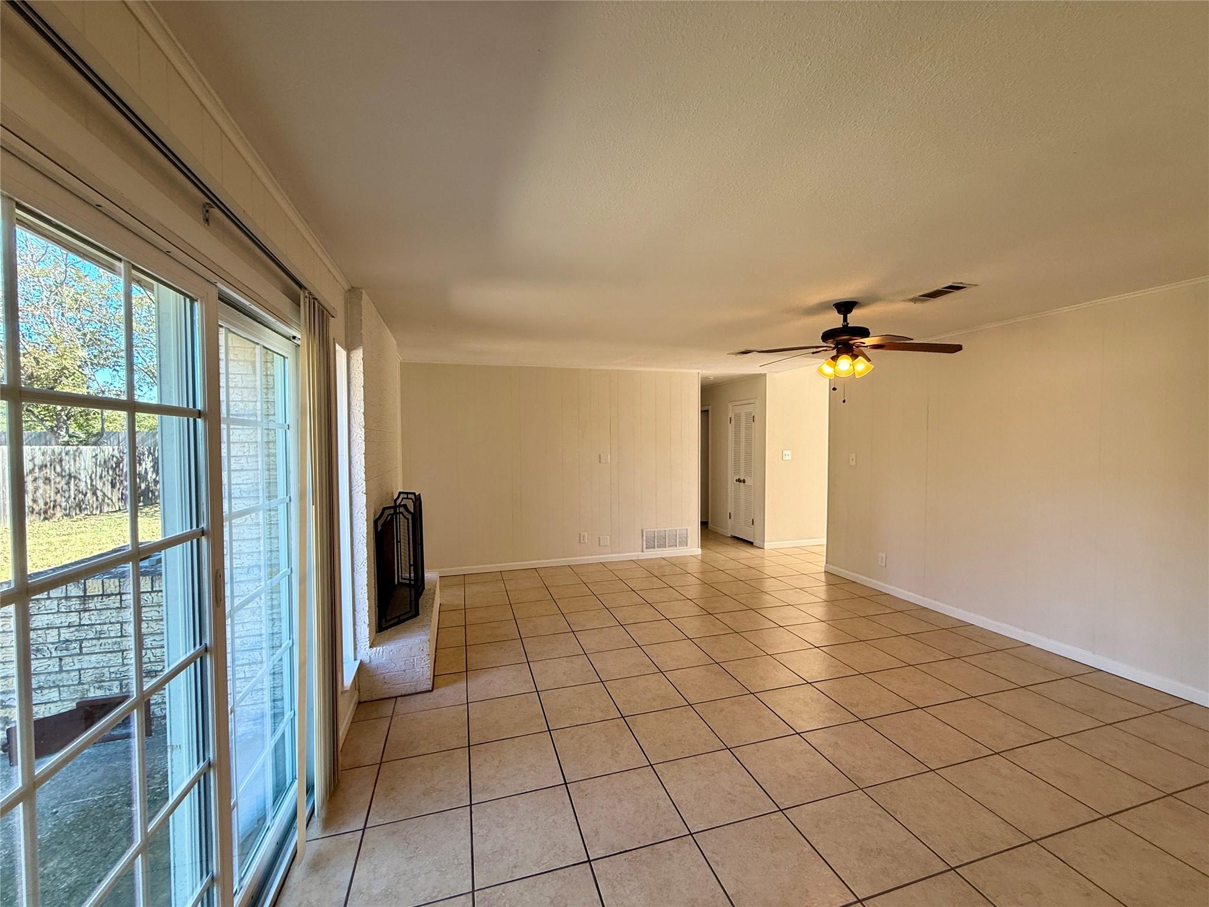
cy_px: 454
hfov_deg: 102.1
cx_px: 604
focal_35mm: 14
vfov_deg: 85.7
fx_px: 489
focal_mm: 2.22
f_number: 2.2
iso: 100
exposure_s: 1/120
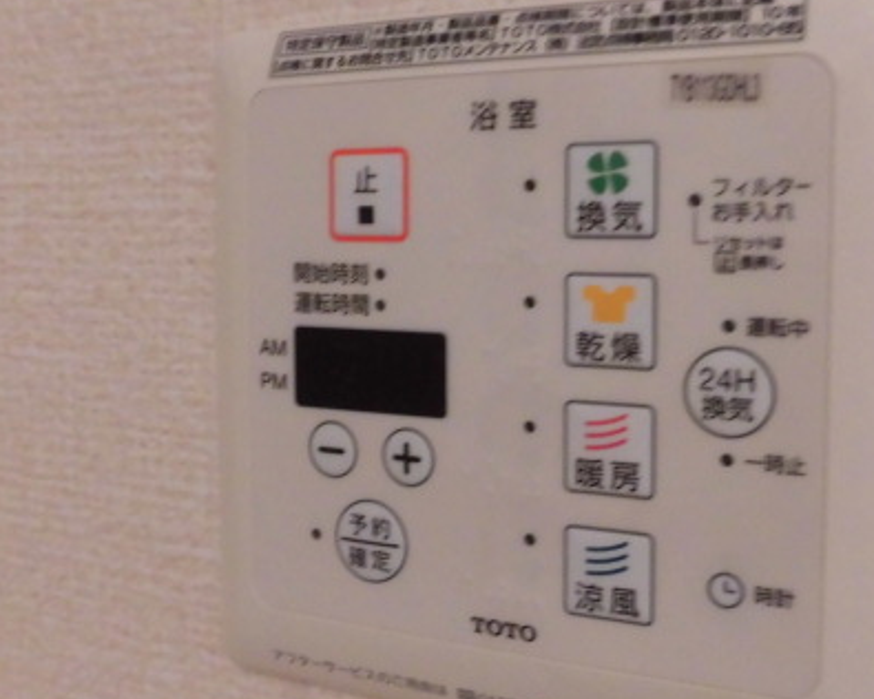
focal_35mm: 38
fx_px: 983
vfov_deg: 39.1
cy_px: 303
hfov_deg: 47.5
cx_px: 544
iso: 400
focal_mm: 4.3
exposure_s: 1/30
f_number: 3.1
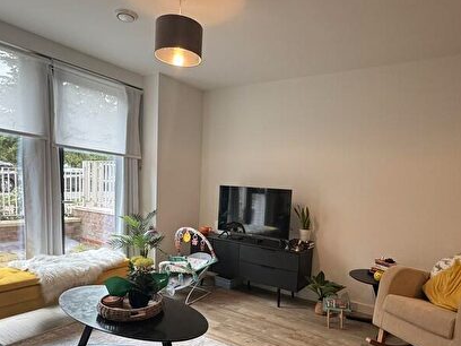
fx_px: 320
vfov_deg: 56.0
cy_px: 220
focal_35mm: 24
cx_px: 250
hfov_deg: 71.5
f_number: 2.2
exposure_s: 1/100
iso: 200
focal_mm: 2.22
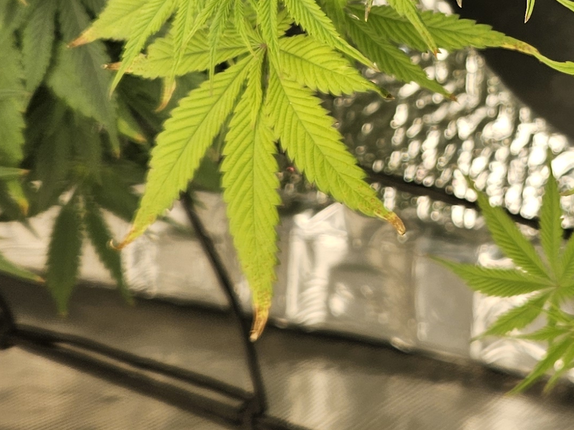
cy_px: -63
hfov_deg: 21.9
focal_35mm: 86
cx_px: 579
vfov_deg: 16.6
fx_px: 1426
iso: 25
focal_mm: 5.4
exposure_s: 1/794
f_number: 1.8
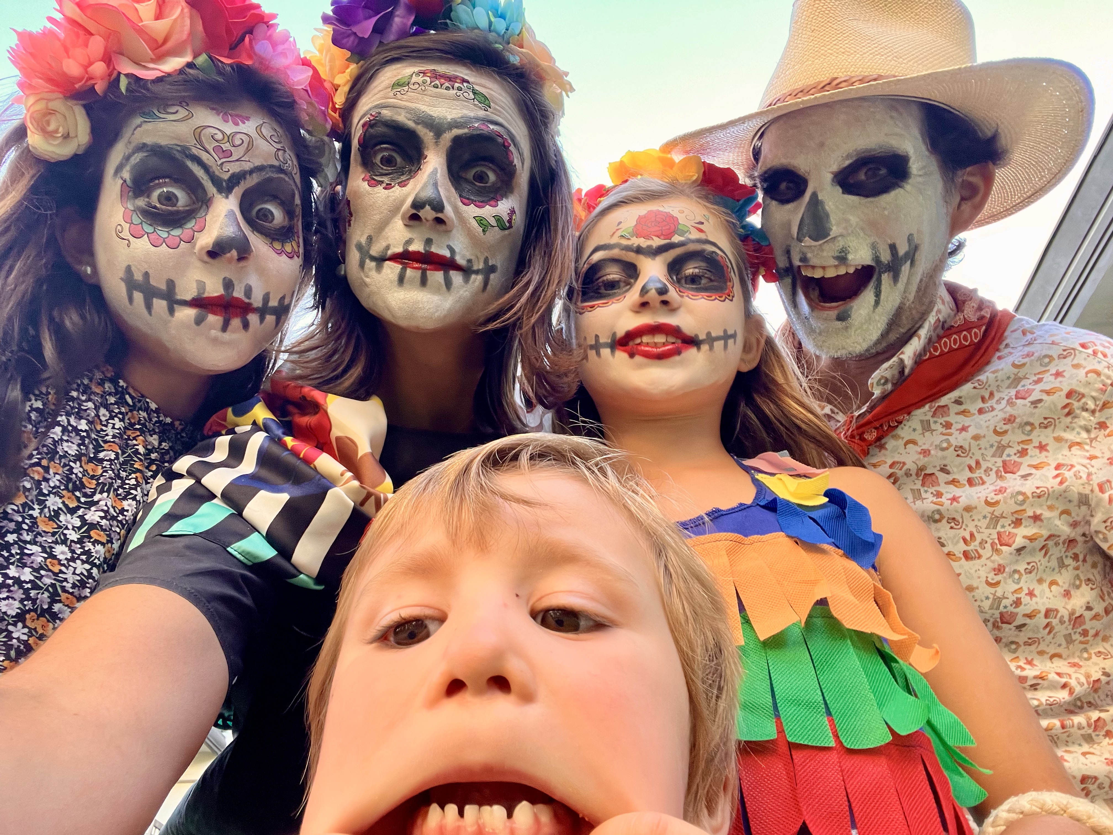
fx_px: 740
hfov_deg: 73.9
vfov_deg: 58.9
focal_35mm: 23
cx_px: 556
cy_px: 418
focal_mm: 2.71
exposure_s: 1/70
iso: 100
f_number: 2.2
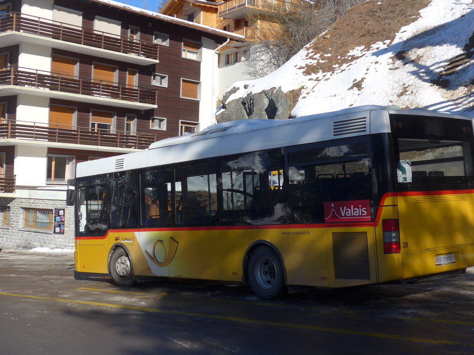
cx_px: 260
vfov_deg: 27.5
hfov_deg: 36.1
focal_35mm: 53
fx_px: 726
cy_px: 155
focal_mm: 8.4
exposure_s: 1/2000
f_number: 2.8
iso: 80
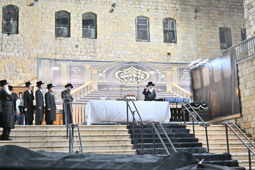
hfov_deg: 38.2
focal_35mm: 52
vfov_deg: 26.0
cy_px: 85
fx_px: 368
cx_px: 128
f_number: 4
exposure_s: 1/250
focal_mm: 35
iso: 1250
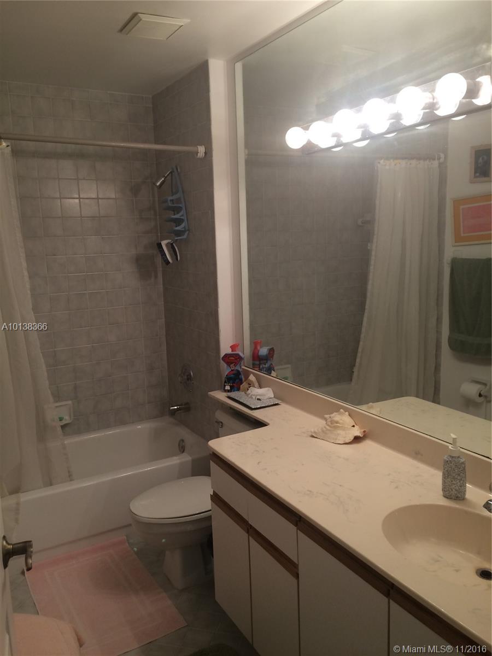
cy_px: 328
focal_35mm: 29
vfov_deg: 61.7
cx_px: 246
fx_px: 550
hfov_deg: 48.2
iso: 50
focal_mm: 4.15
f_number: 2.2
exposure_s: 1/30
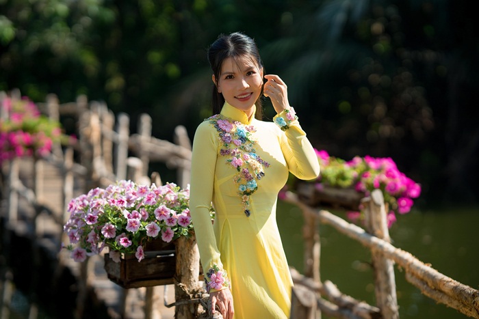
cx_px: 240
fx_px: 1131
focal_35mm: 85
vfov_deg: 16.1
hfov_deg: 23.9
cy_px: 160
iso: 80
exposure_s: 1/2500
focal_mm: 85
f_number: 1.8
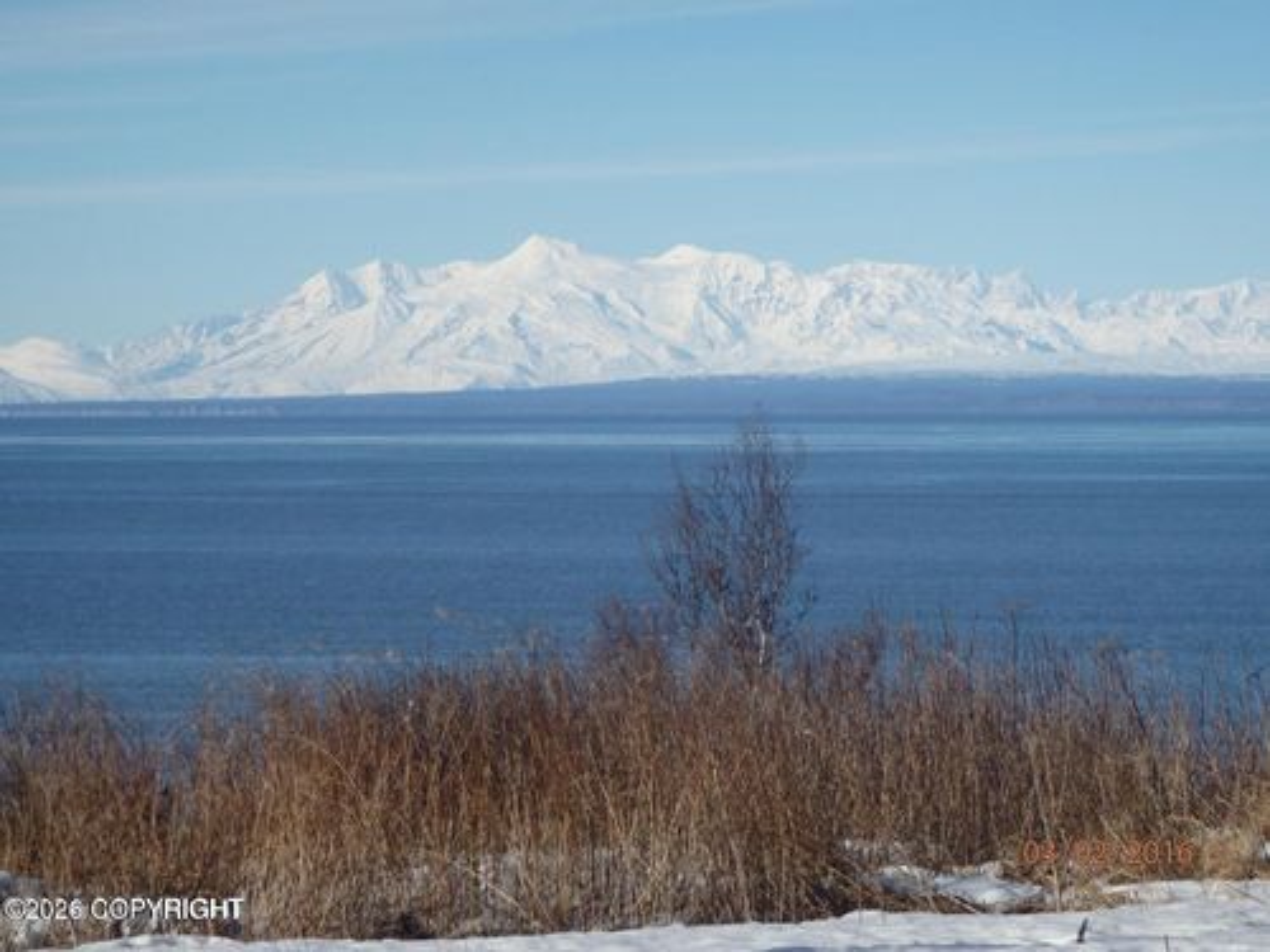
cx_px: 635
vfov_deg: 10.6
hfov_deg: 14.1
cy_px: 476
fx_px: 5136
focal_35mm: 140
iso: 125
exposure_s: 1/800
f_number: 5.9
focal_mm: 25
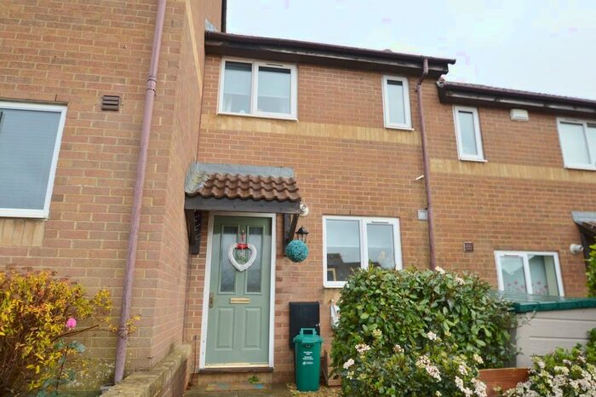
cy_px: 198
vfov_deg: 56.1
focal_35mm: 22
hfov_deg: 77.3
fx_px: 372
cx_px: 298
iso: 100
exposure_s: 1/200
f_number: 4
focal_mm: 15
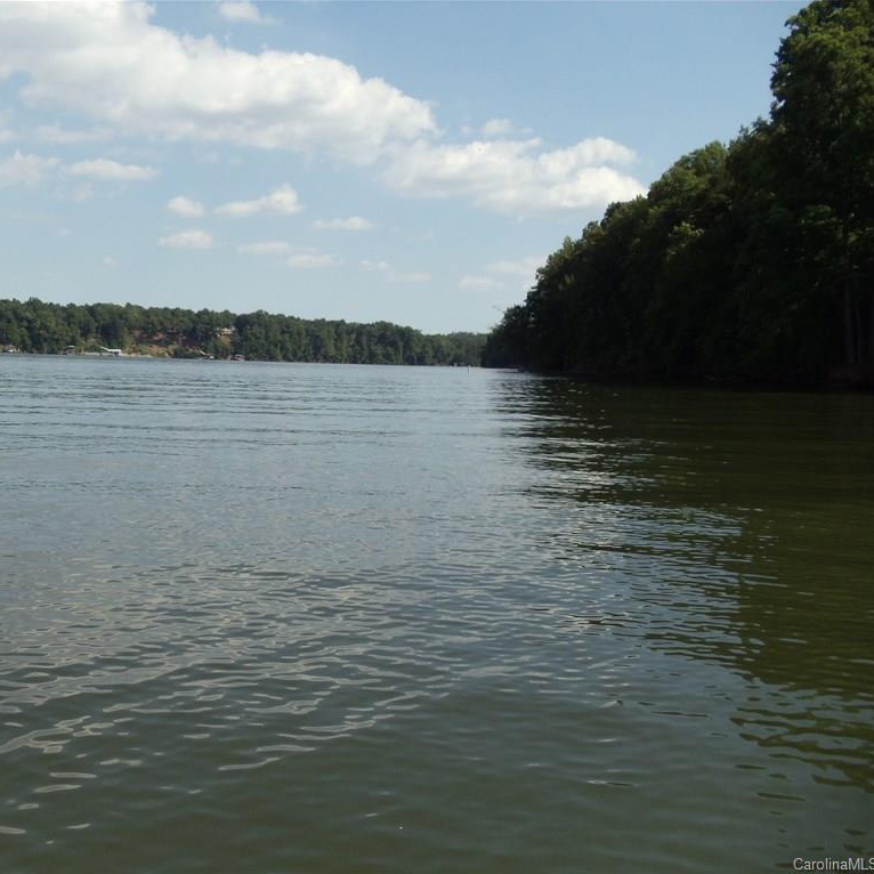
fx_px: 1485
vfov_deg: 32.8
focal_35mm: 52
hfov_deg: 32.7
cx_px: 340
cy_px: 437
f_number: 7.1
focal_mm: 6
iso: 100
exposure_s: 1/320
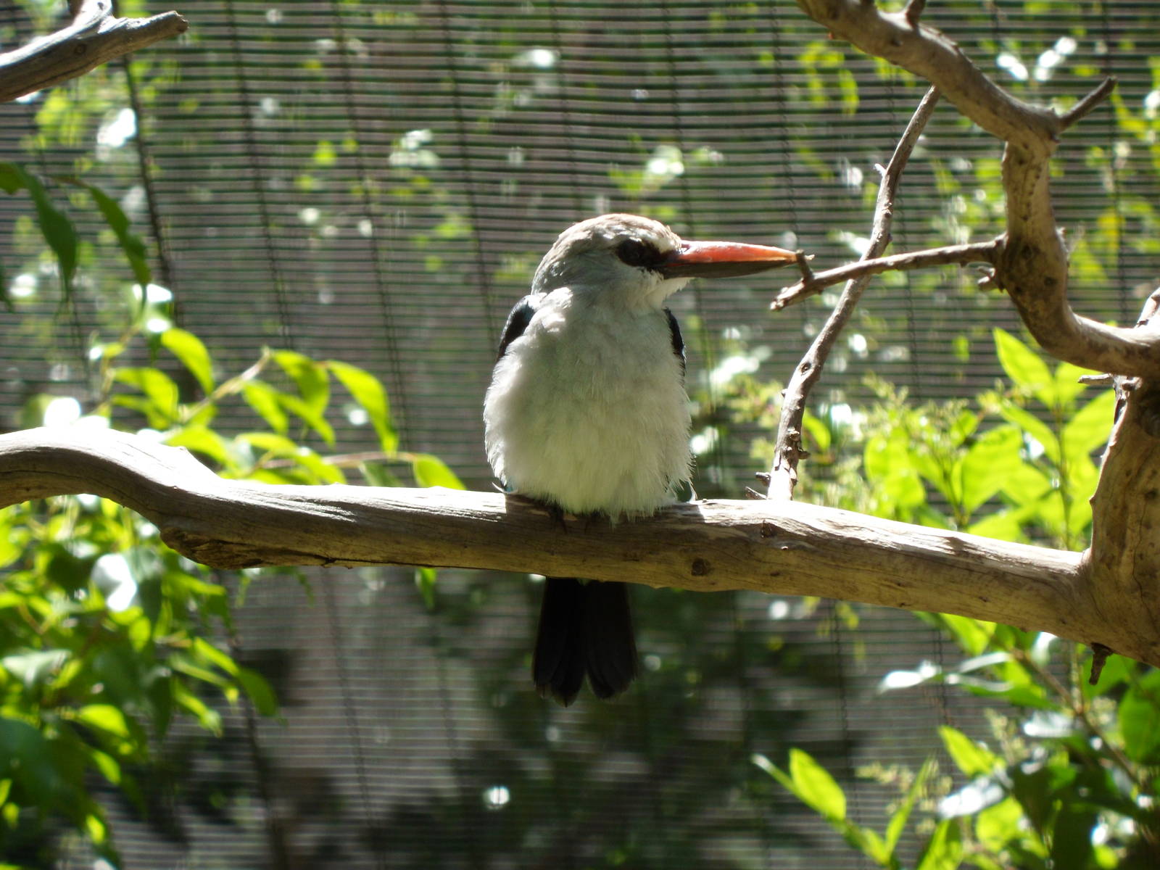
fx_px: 9048
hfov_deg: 7.3
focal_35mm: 270
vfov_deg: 5.5
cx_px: 580
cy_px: 435
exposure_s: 1/90
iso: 80
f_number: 5.9
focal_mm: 46.8
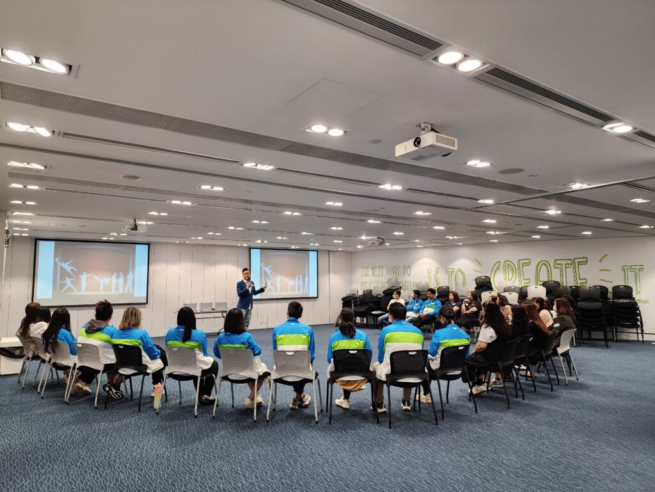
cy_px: 246
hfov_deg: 73.9
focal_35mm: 23
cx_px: 328
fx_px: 435
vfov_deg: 58.9
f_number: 1.8
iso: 100
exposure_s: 1/100
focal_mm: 6.4
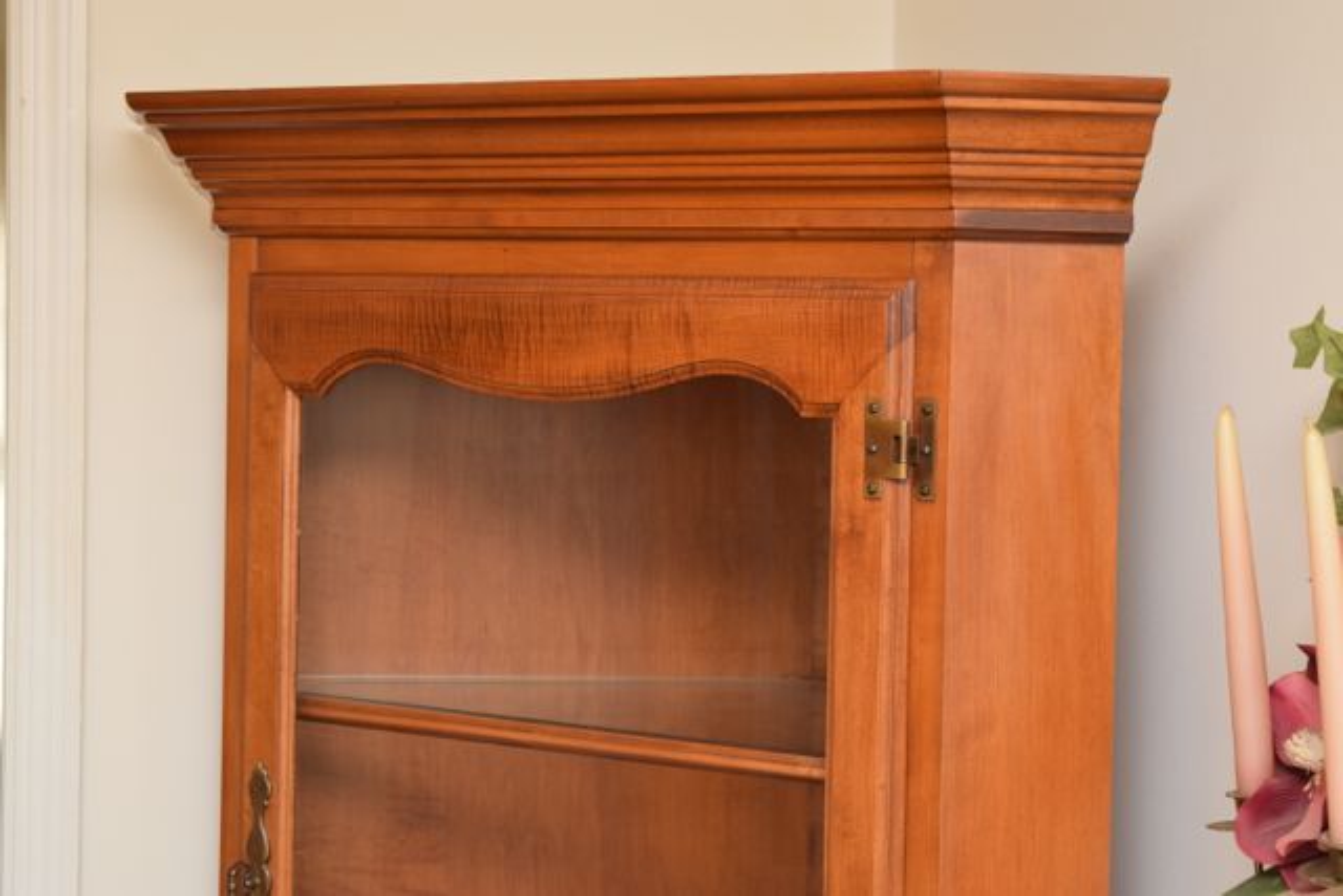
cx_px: 672
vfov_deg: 16.6
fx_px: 3078
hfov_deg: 24.6
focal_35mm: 82
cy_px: 448
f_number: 5.6
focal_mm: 55
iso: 800
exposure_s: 1/125
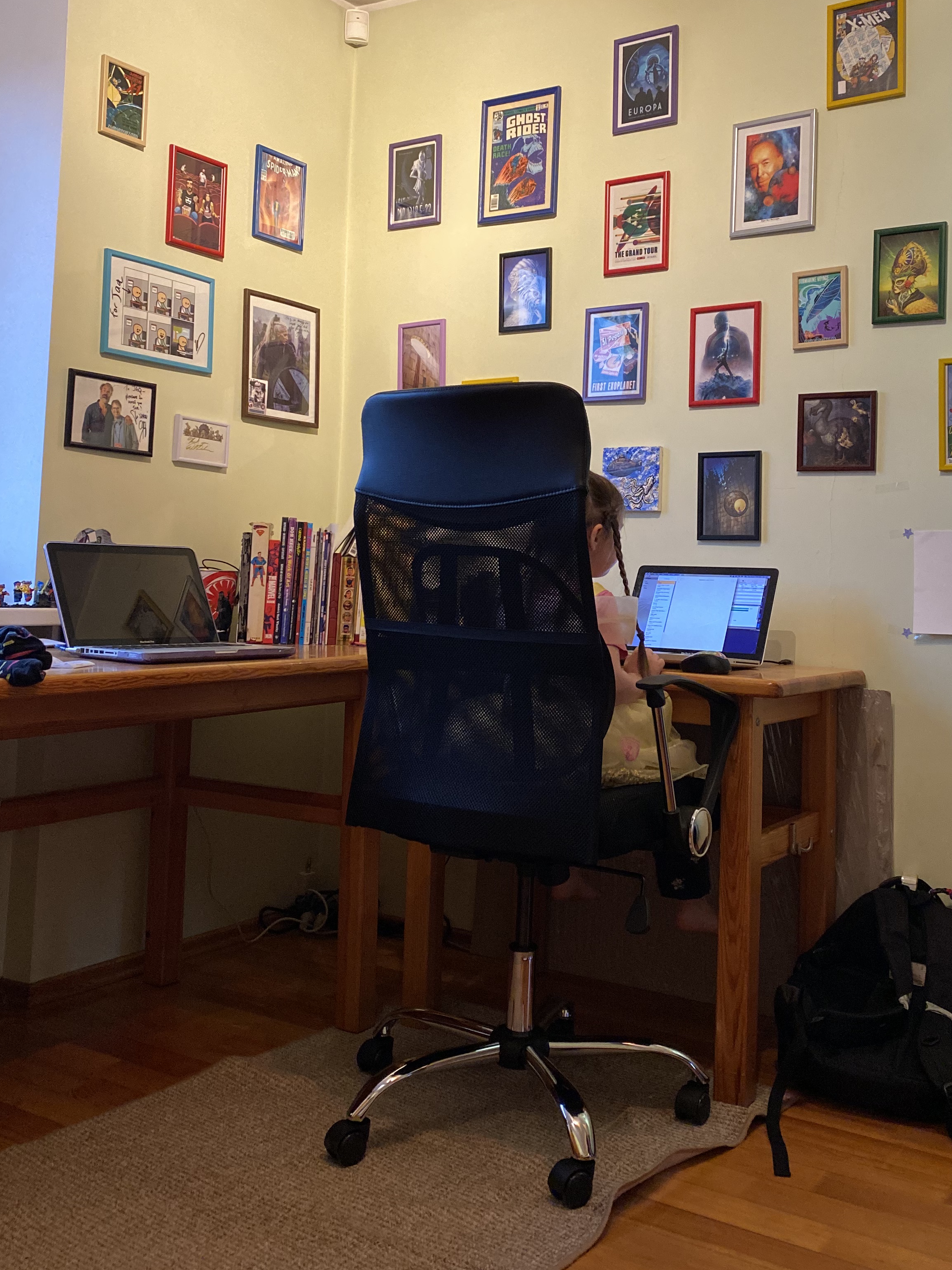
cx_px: 544
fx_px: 1247
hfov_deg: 41.7
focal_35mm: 34
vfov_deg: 53.5
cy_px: 496
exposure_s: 1/50
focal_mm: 4.25
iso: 250
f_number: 1.8
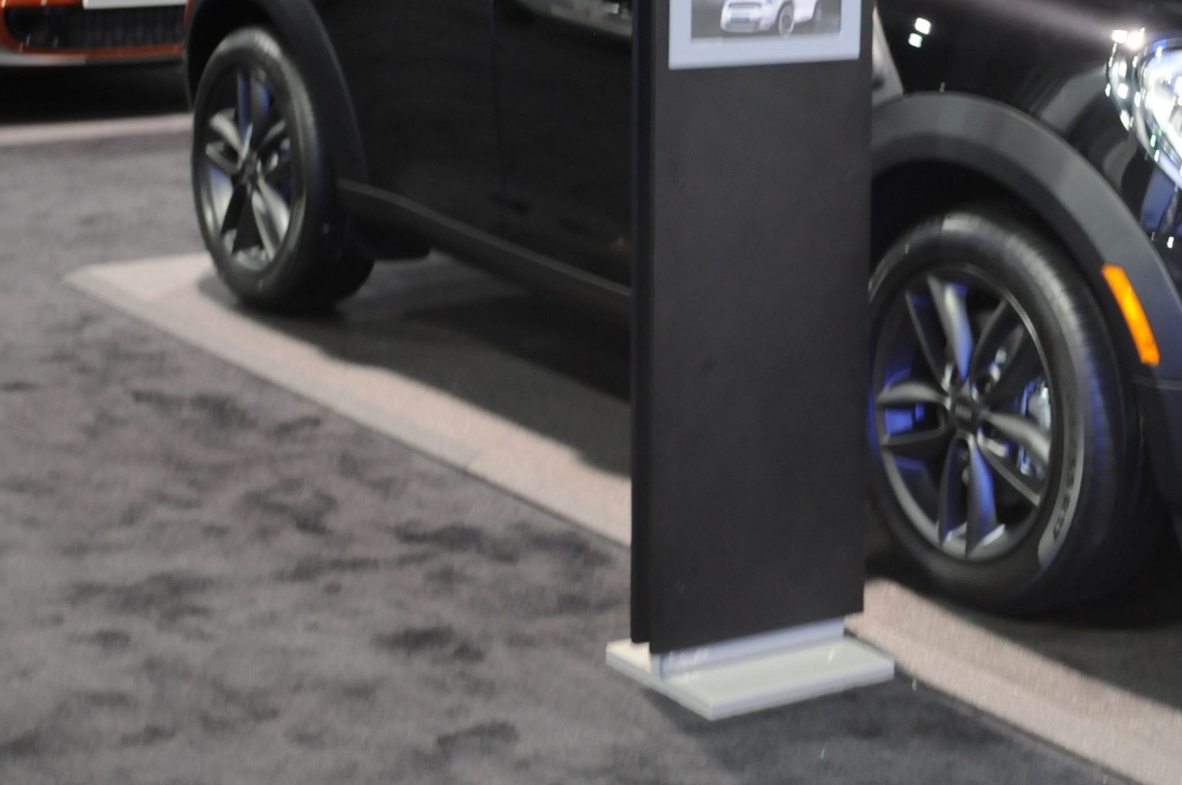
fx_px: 2919
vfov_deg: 15.2
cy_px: 120
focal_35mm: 89
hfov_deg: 22.6
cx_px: 961
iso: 800
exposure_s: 1/8
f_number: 5
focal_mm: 34
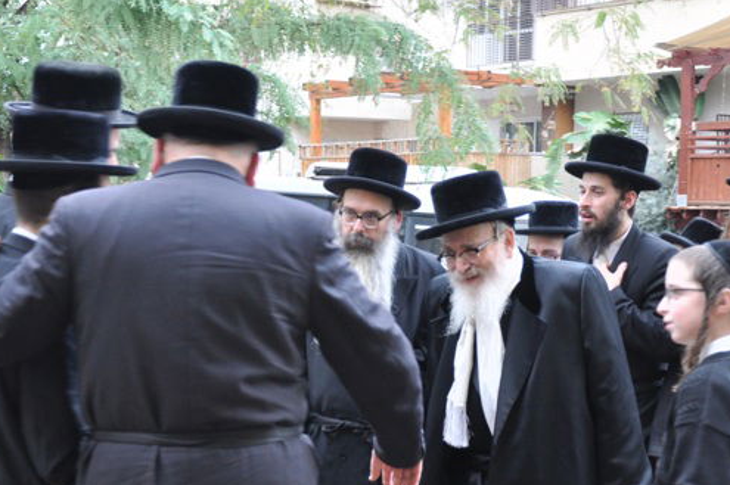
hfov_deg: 31.8
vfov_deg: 21.3
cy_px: 388
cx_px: 286
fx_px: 1276
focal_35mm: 63
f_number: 4
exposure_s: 1/60
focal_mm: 26
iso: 640
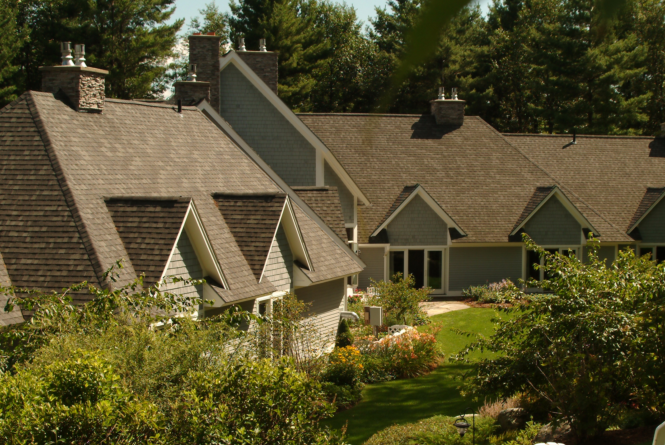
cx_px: 467
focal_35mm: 71
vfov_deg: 19.1
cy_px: 327
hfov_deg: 28.2
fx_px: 1313
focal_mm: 28
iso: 100
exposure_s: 1/125
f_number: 8
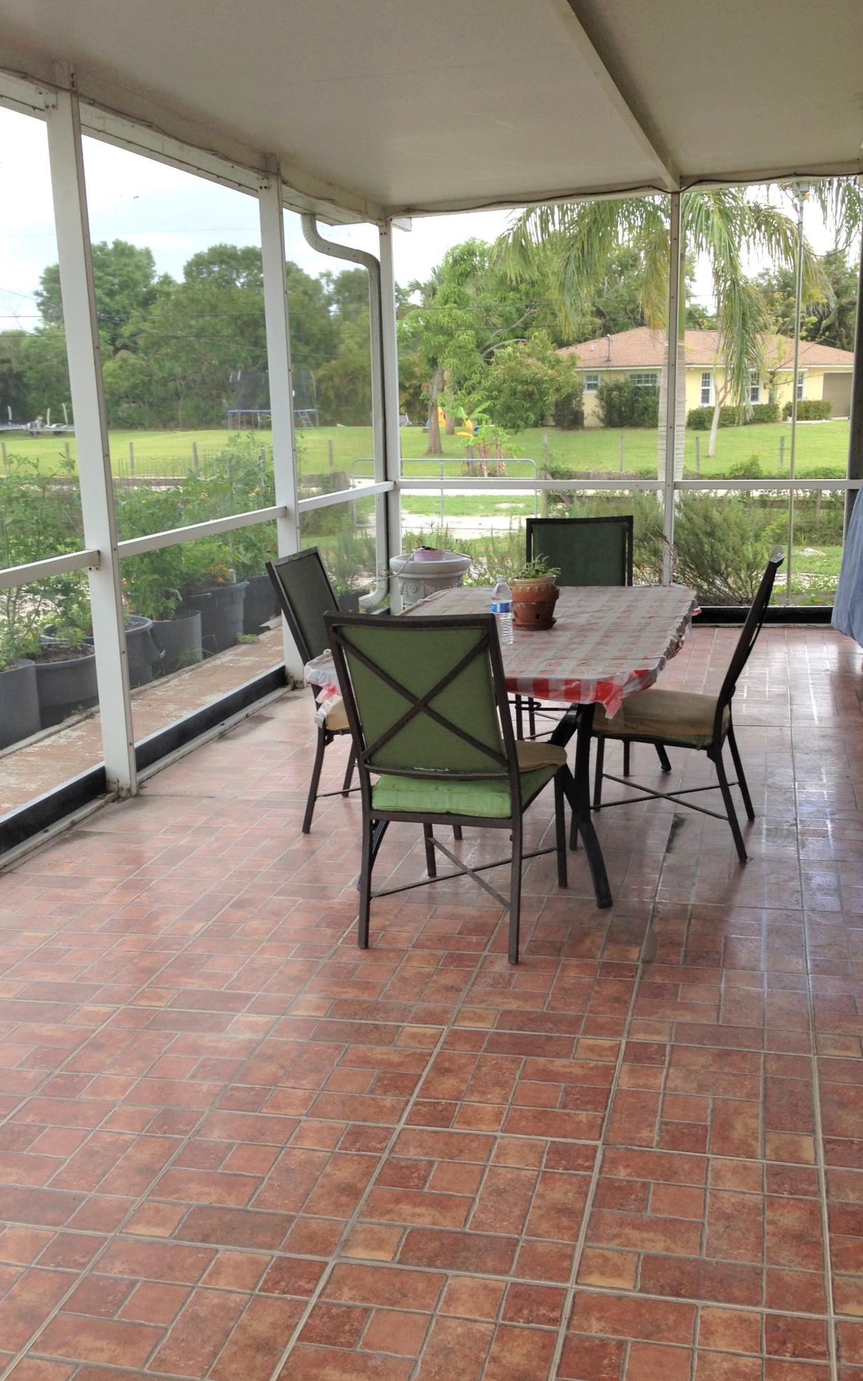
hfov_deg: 35.3
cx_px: 470
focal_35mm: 36
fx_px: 1354
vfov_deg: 54.0
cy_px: 687
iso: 50
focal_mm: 4.12
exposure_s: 1/238
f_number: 2.4
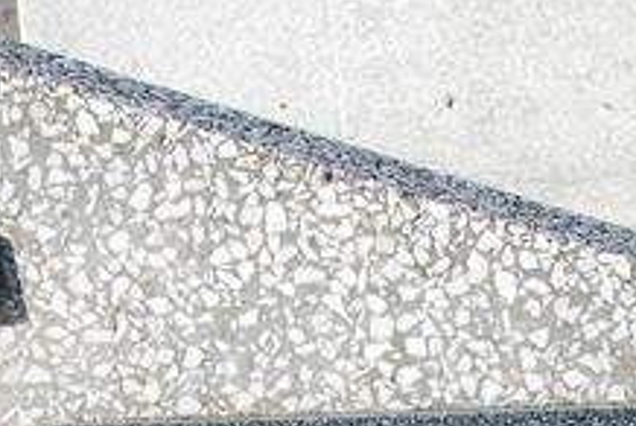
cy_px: 778
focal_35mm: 176
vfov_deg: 7.6
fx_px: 3113
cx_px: 385
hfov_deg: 11.7
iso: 500
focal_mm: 32
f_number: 8
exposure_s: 1/640
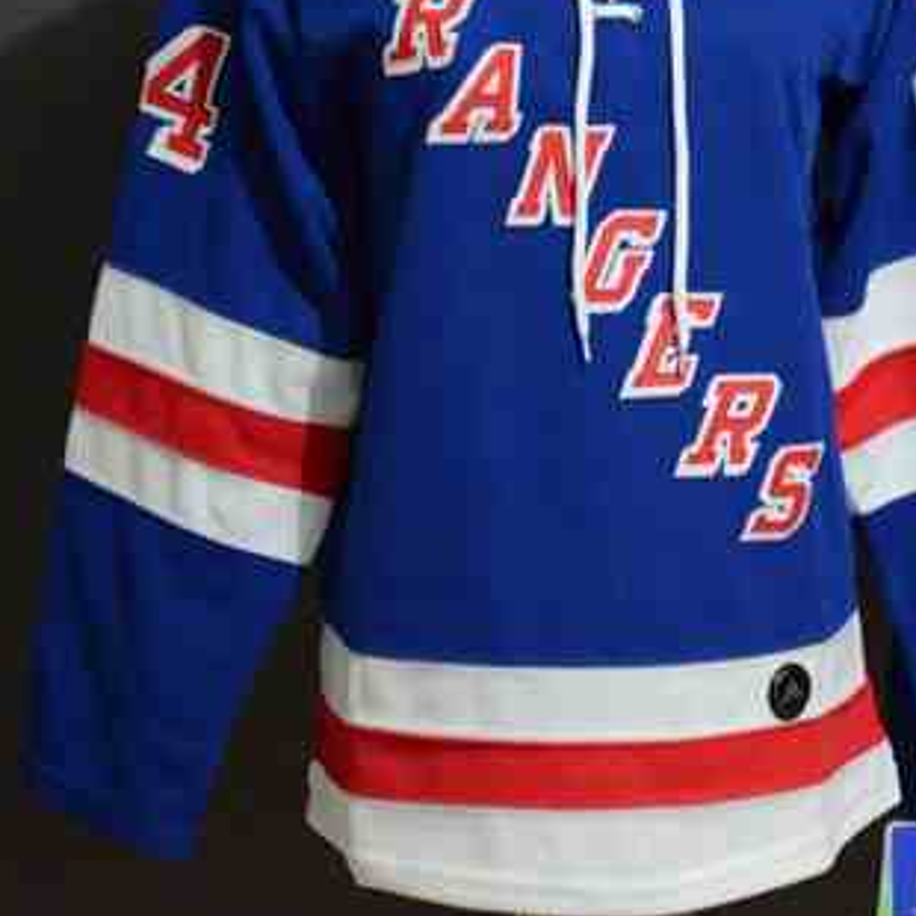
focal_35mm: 197
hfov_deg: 8.8
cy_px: 225
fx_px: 5898
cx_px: 963
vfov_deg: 8.9
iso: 4000
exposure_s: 1/20
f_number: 5
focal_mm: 60
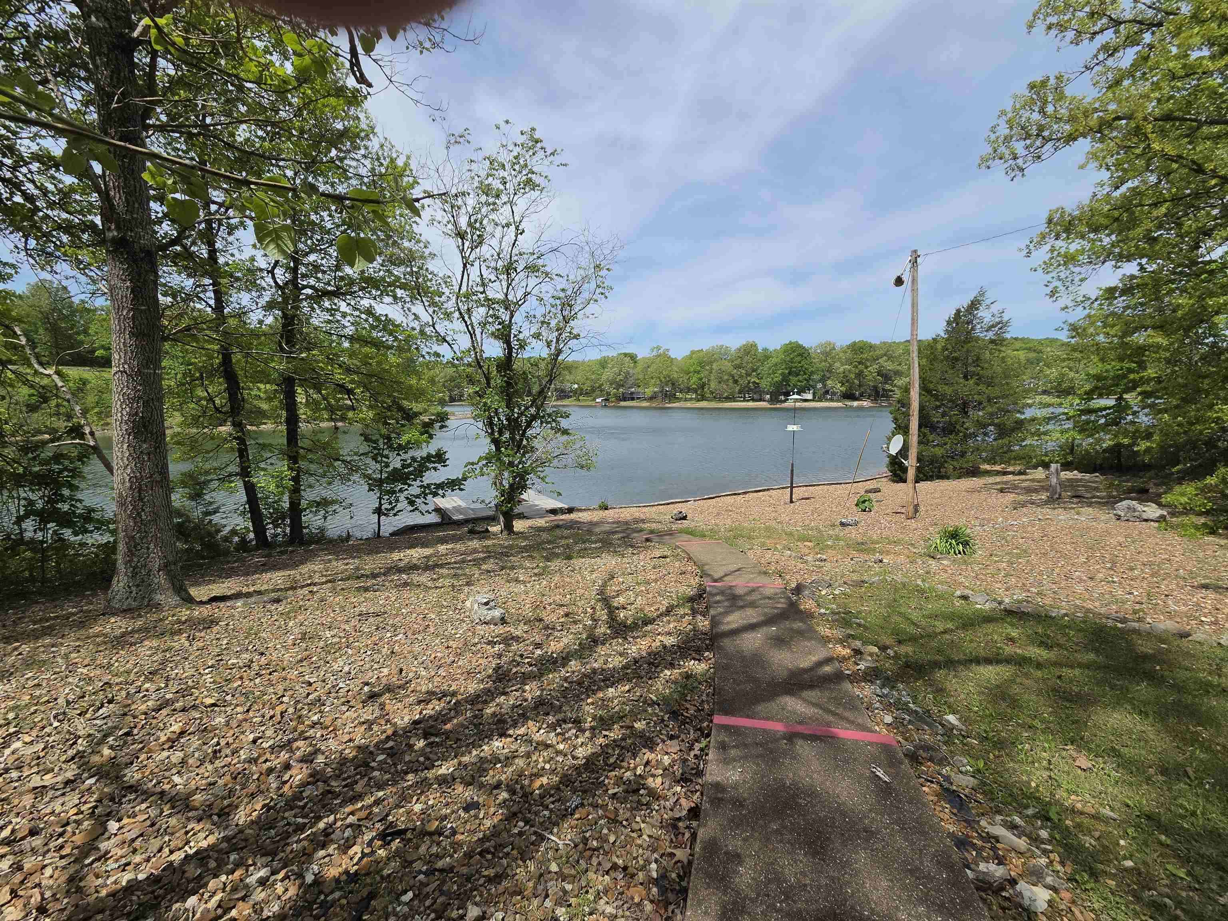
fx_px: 461
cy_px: 460
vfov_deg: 89.9
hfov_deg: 106.2
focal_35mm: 13
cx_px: 614
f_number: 2.2
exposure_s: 1/3618
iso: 100
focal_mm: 2.2
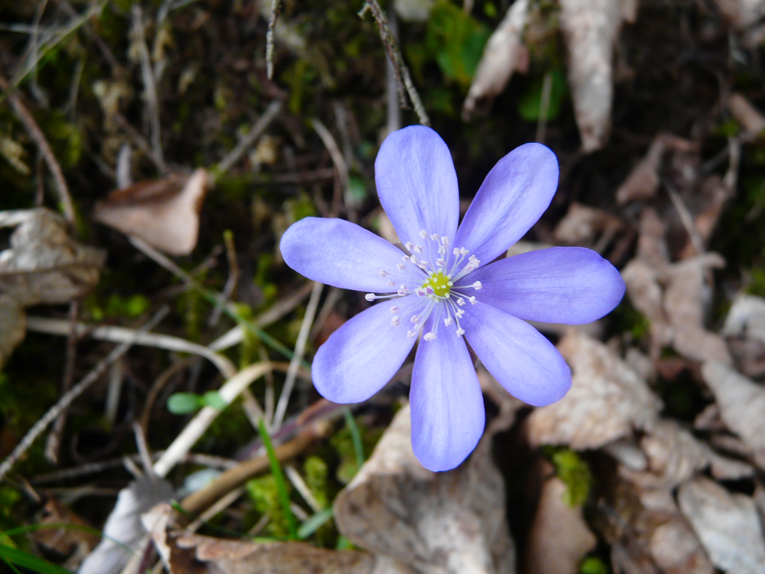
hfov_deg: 63.4
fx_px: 619
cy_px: 287
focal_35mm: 28
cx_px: 382
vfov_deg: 49.7
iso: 100
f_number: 2.8
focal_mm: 4.6
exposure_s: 1/60
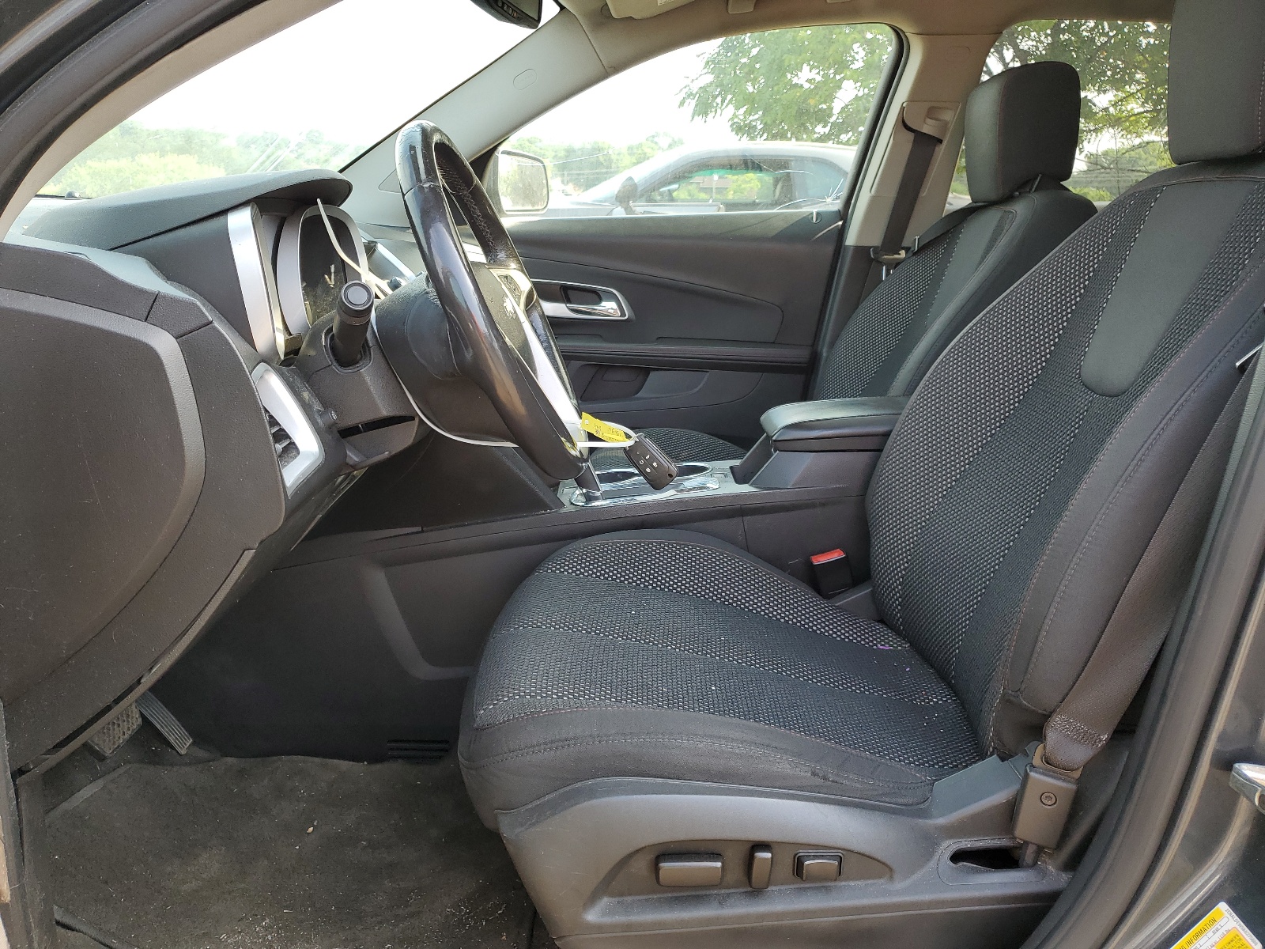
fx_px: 950
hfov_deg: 67.3
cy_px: 474
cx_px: 632
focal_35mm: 26
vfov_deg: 53.1
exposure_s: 1/233
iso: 50
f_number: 1.5
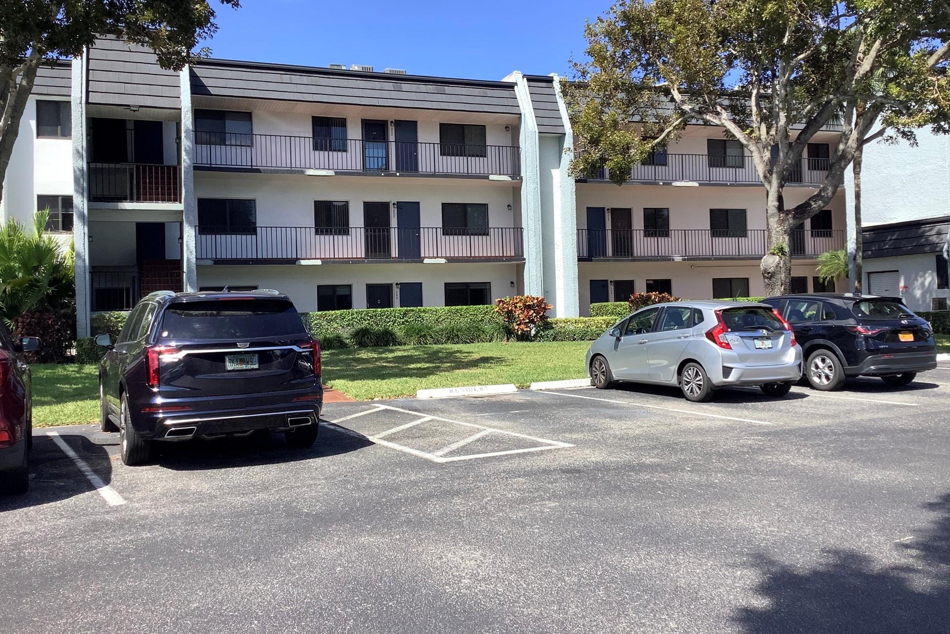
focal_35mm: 33
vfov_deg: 39.9
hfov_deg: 57.2
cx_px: 472
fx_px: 871
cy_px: 287
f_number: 2.4
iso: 25
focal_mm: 3.3
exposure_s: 1/754
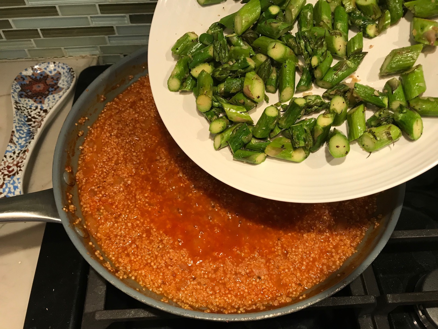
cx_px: 219
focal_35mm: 28
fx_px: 354
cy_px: 164
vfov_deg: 49.7
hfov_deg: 63.4
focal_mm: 3.99
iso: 32
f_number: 1.8
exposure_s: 1/24
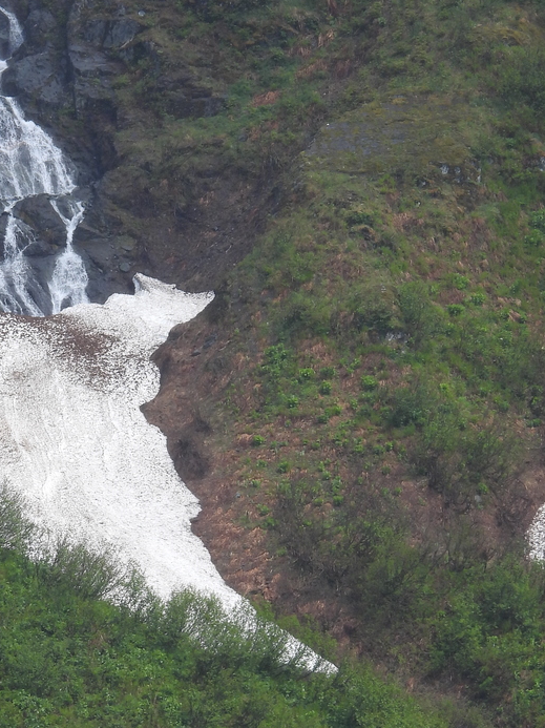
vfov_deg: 2.1
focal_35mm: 924
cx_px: 89
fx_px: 19415
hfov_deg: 1.6
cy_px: 153
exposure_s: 1/500
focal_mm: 89.2
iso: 100
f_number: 5
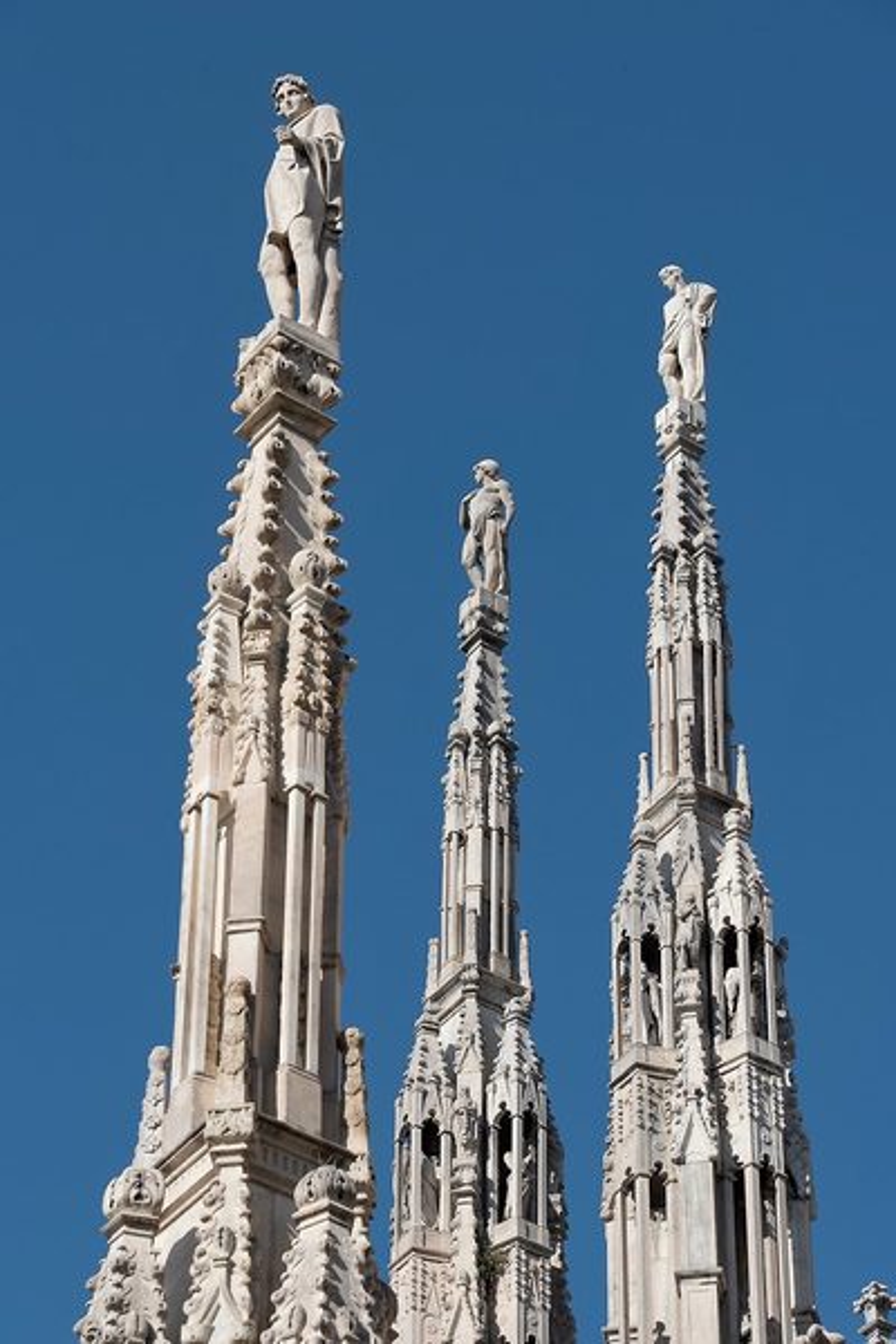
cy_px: 672
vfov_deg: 17.1
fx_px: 4480
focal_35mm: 120
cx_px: 448
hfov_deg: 11.4
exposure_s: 1/320
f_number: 11
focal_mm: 120
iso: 200
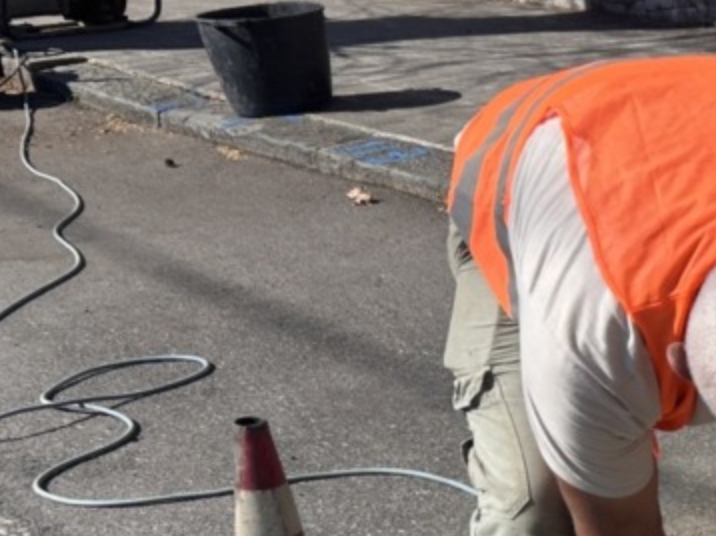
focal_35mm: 93
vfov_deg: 15.3
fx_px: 1922
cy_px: 646
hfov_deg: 18.3
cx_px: 1128
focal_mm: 5.7
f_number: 1.5
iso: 50
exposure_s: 1/4274
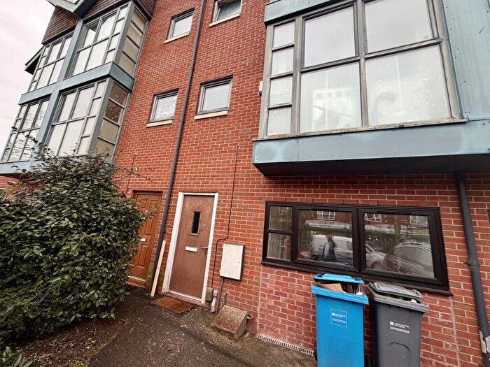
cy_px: 184
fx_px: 198
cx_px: 245
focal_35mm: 14
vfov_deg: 85.7
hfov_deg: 102.1
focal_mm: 2.22
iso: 64
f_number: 2.2
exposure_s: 1/121
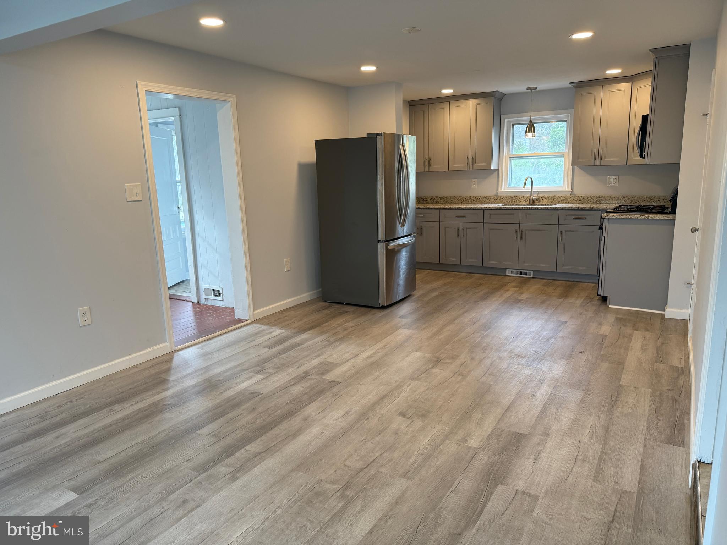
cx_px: 364
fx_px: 504
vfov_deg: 56.8
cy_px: 272
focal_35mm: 24
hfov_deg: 71.6
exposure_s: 1/120
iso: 125
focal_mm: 6.76
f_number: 1.78
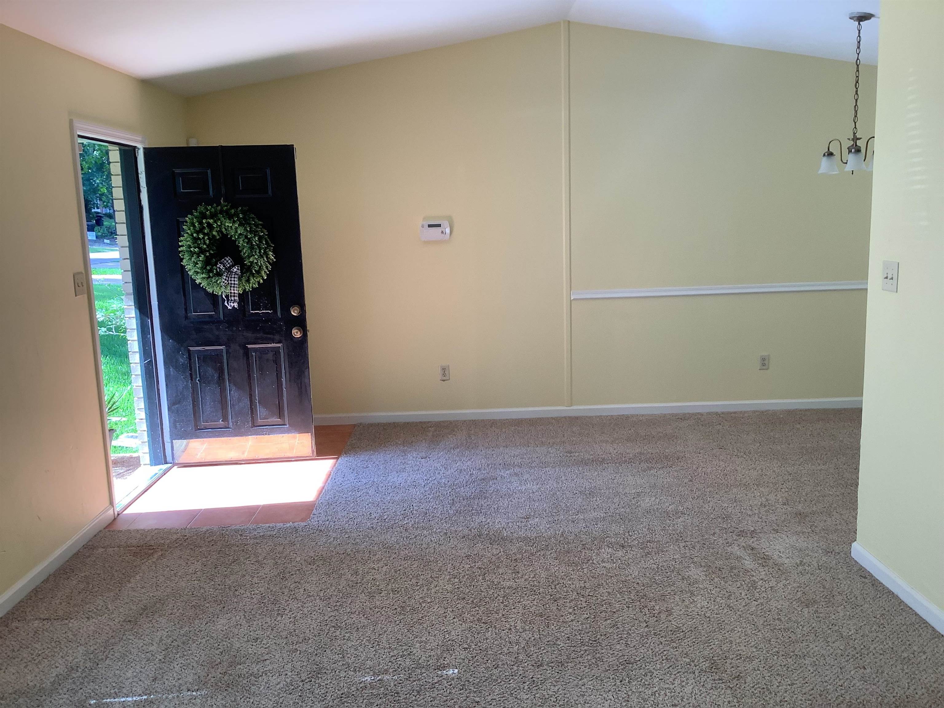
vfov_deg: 45.4
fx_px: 845
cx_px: 472
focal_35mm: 31
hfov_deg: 58.4
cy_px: 354
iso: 64
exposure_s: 1/120
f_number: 2.4
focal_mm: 3.3
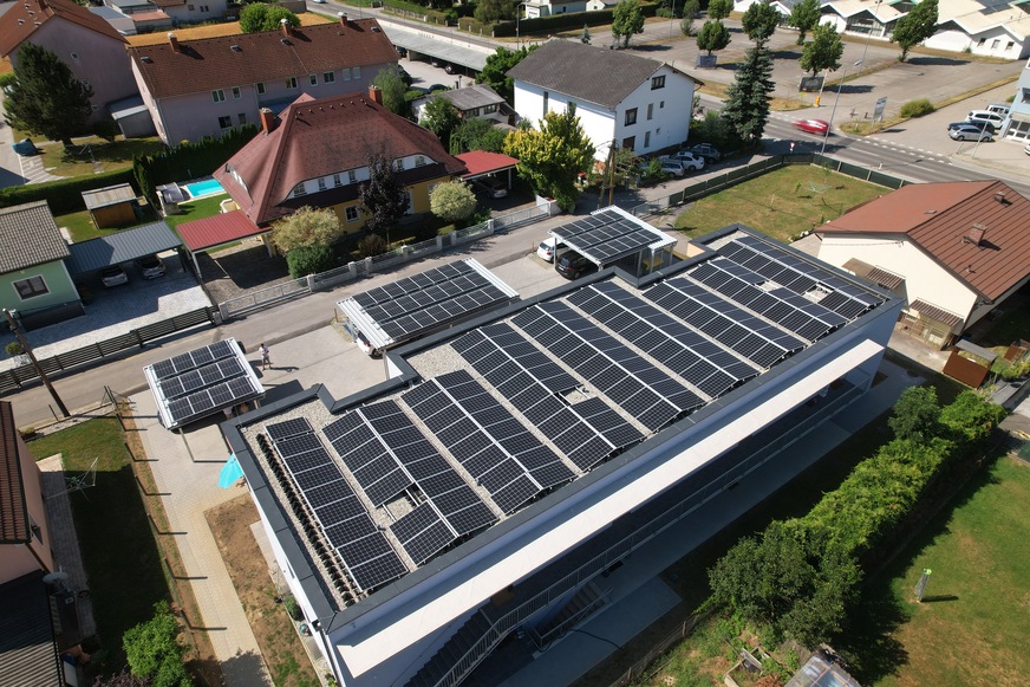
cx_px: 515
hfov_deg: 78.6
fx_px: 629
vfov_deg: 57.2
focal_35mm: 22
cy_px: 344
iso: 110
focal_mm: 8.38
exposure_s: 1/15
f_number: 2.8
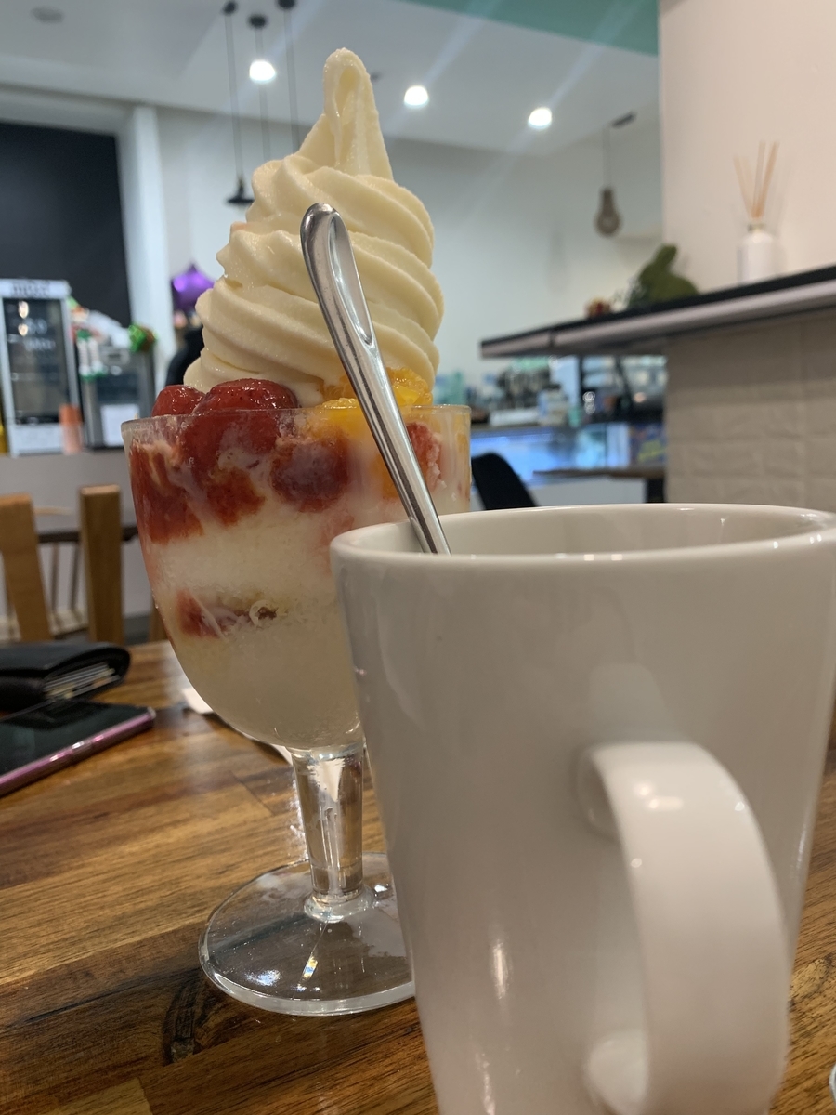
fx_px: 837
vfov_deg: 67.3
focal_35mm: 26
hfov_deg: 53.1
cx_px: 418
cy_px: 558
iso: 160
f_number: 1.8
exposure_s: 1/50
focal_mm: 4.25
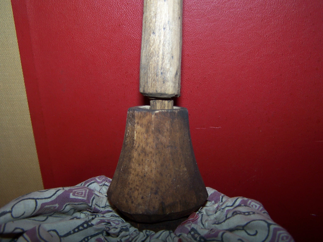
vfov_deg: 37.7
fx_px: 355
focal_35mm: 38
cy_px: 121
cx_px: 162
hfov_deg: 49.0
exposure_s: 1/60
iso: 80
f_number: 2.8
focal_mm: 6.3
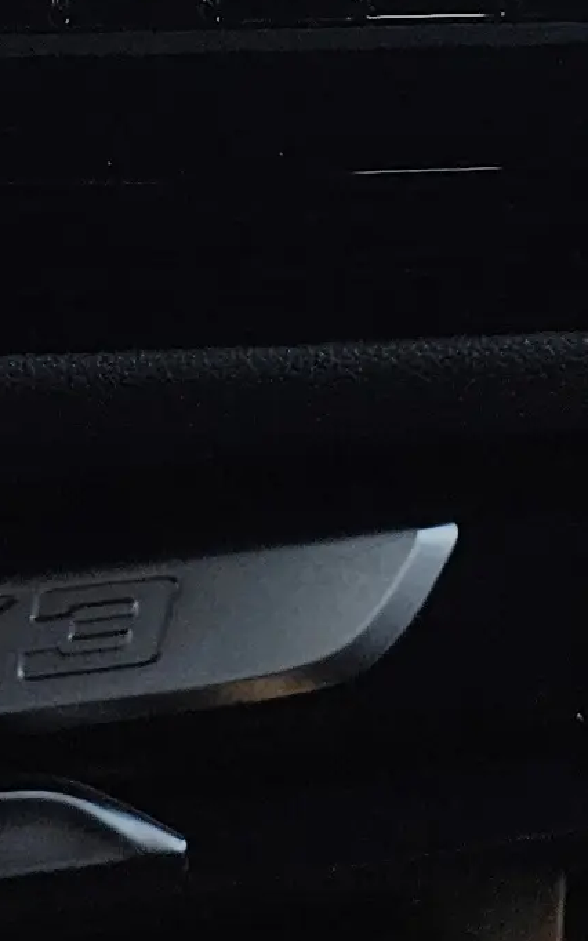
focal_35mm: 143
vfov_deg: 13.8
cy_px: -461
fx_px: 3668
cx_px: 102
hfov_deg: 9.1
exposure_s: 1/205
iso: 20
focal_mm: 6.3
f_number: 1.7
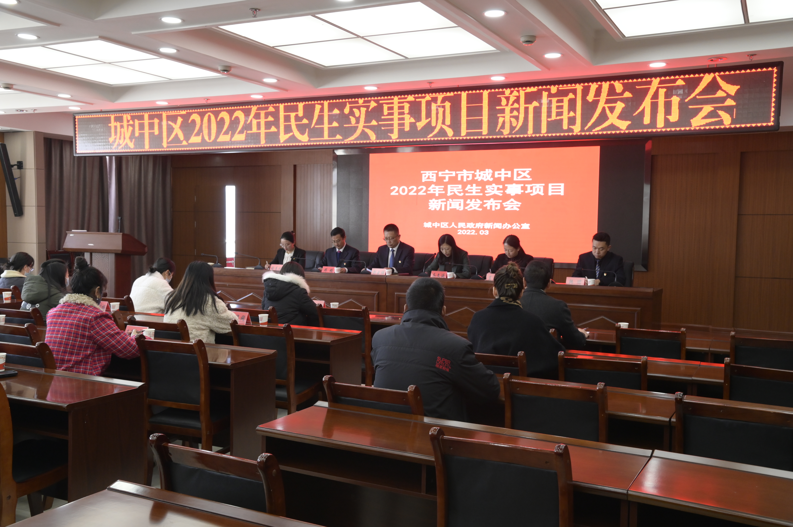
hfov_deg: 54.5
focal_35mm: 35
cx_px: 396
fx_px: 770
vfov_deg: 37.8
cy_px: 264
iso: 2500
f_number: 8
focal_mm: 35
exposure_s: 1/100
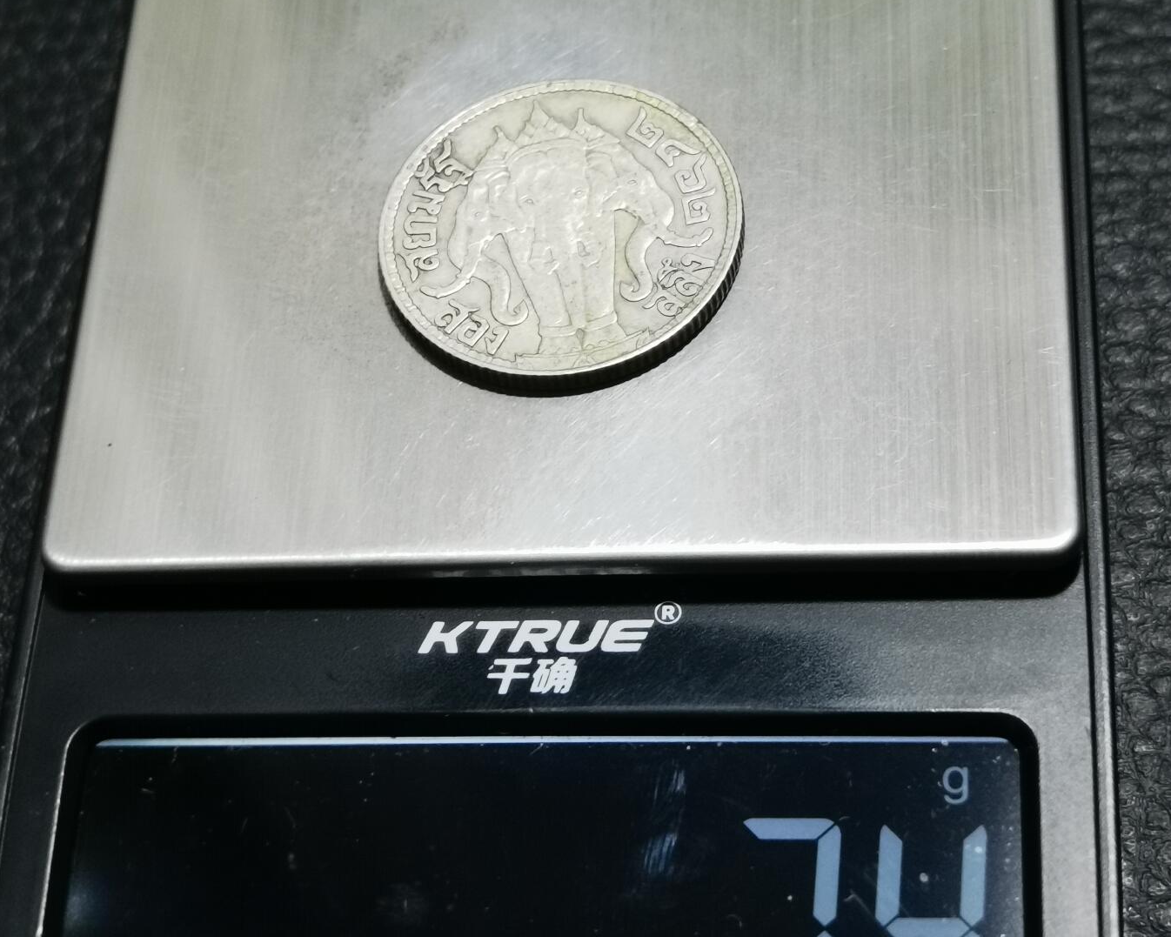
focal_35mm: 77
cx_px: 585
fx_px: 2669
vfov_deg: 19.8
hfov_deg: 24.7
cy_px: 300
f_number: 1.9
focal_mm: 6.67
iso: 160
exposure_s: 1/100
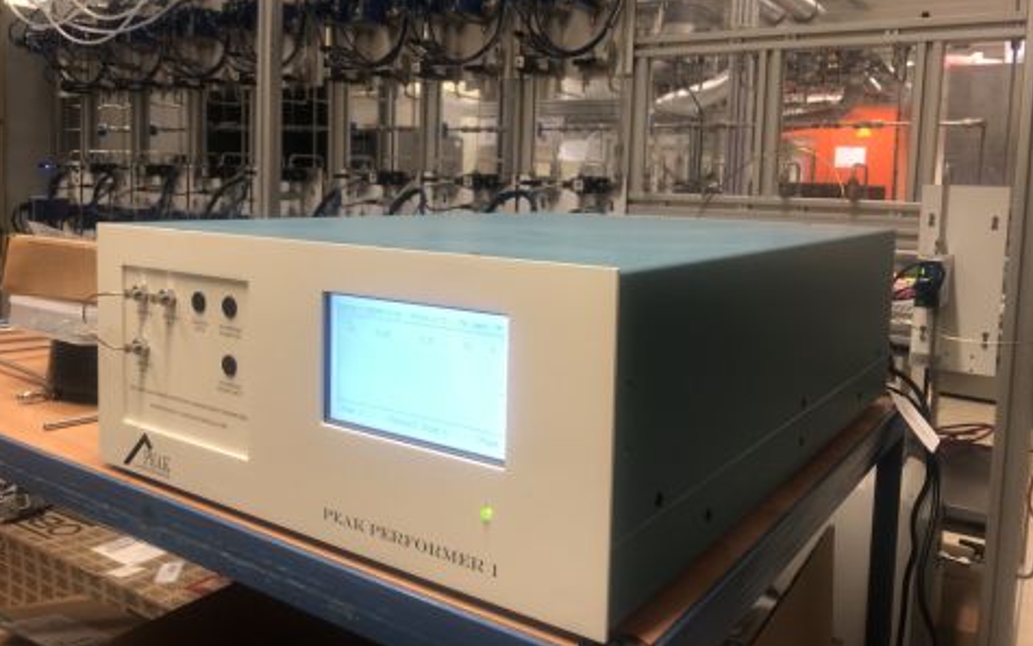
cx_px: 515
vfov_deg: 41.7
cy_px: 263
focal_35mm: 30
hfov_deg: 62.9
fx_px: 845
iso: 40
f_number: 1.8
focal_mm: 3.99
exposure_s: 1/17
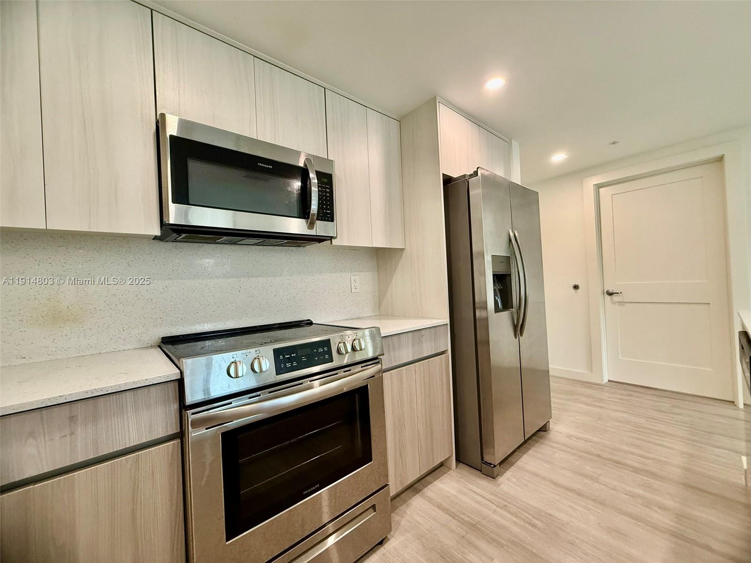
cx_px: 376
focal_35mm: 14
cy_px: 282
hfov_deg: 102.1
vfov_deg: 85.7
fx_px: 304
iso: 250
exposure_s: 1/120
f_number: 2.2
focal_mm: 2.22
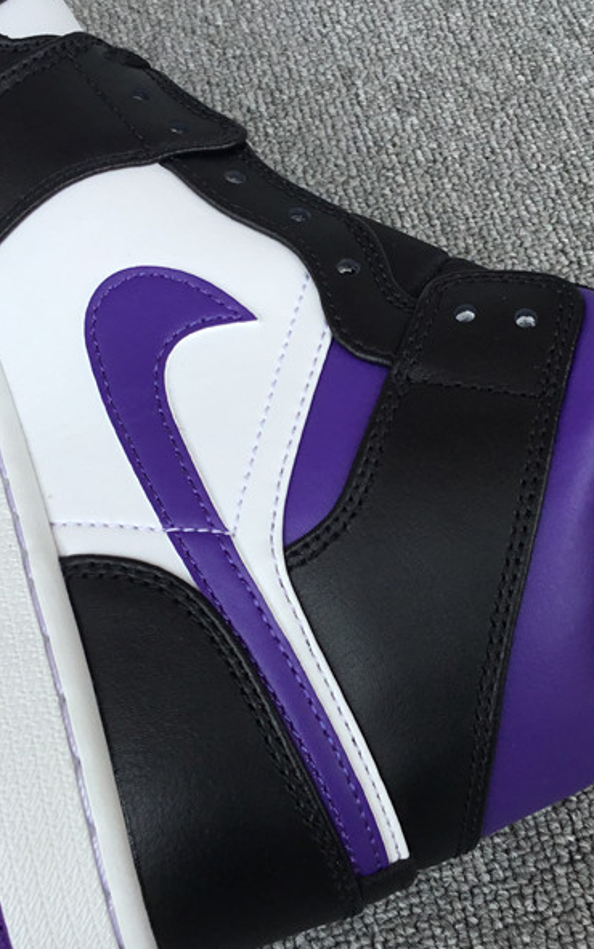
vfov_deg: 40.3
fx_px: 1294
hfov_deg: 25.9
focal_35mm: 50
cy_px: 462
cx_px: 310
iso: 25
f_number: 2.4
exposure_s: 1/424
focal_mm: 3.3
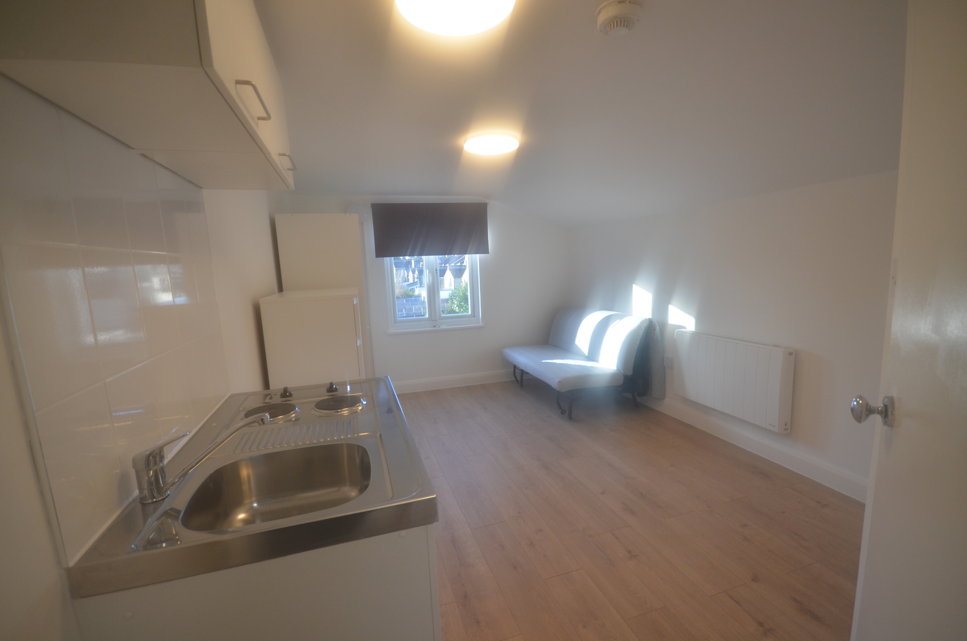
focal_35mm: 15
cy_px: 320
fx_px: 402
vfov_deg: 77.1
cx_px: 484
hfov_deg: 100.5
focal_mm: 10
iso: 400
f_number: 5
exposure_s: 1/100
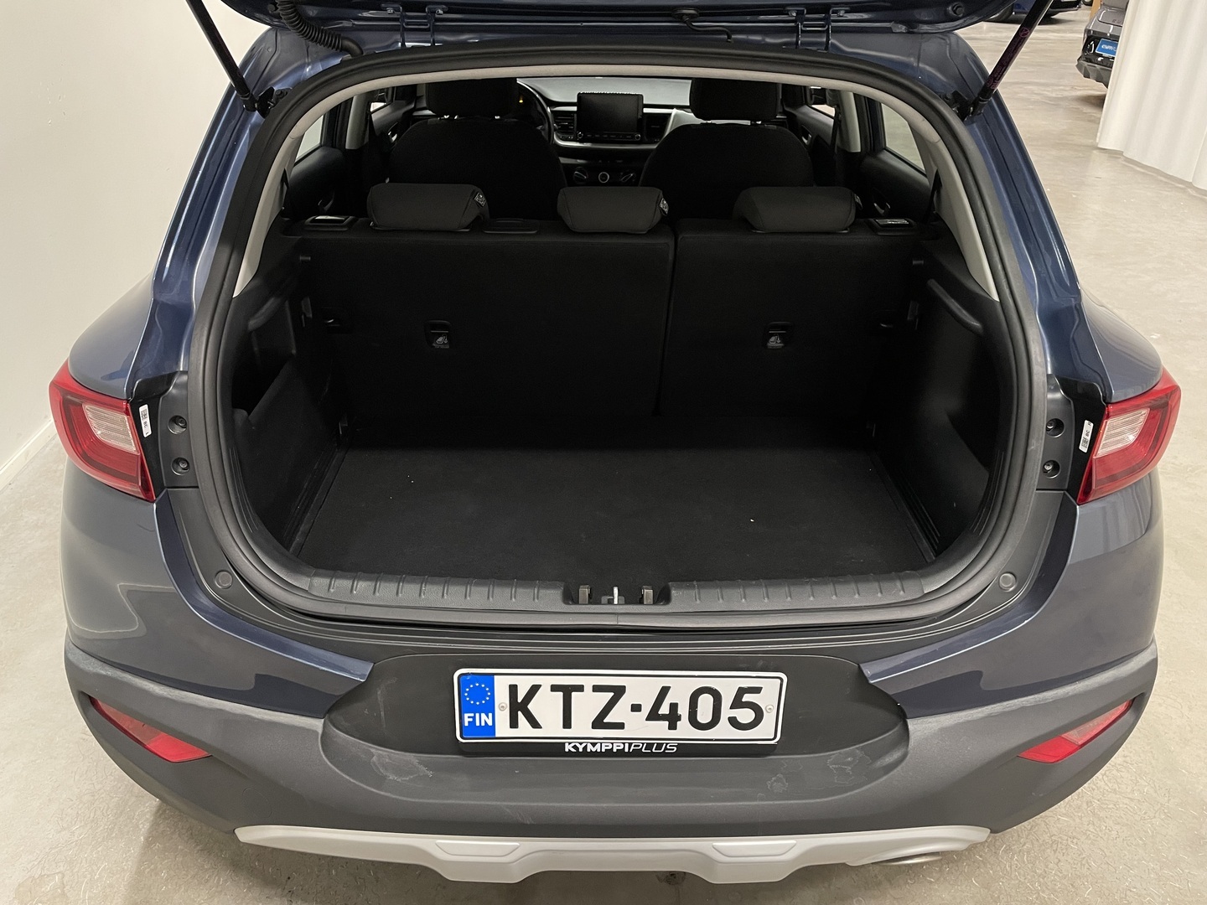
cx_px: 604
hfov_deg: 67.3
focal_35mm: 26
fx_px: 907
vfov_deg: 53.1
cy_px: 452
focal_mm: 4.2
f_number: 1.6
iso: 100
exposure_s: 1/50
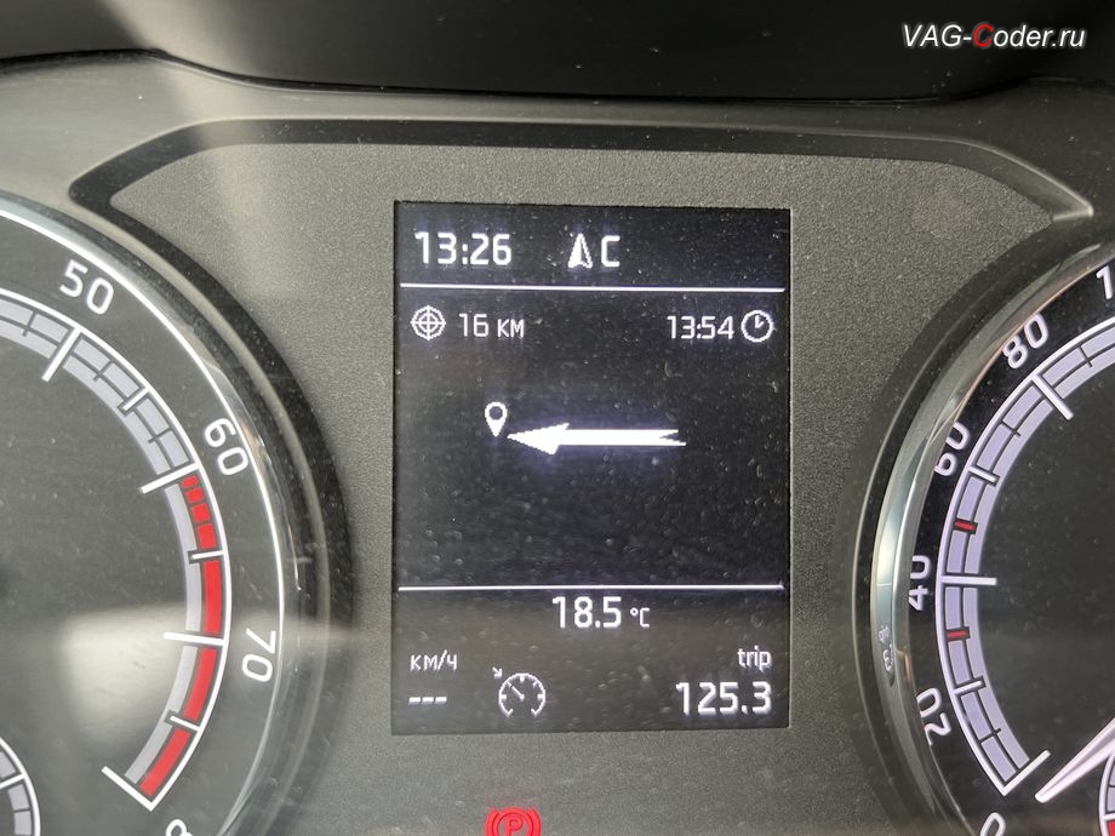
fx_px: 837
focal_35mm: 26
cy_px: 418
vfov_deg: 53.1
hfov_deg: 67.3
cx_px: 558
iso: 125
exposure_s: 1/72
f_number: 1.5
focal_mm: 5.7
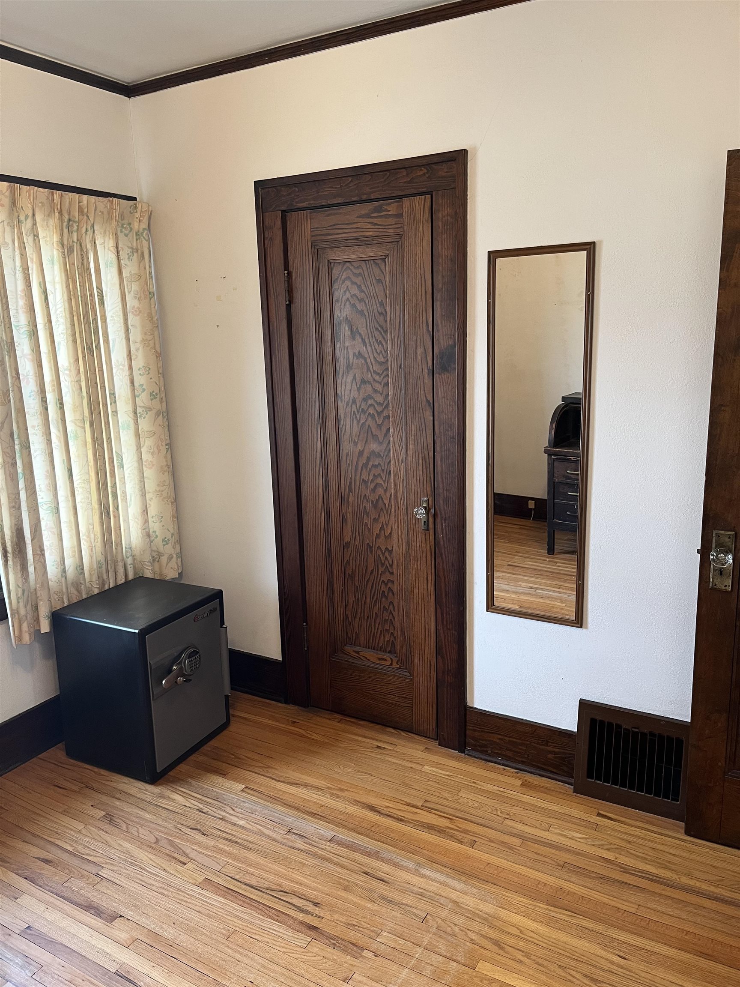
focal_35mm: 26
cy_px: 494
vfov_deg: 67.3
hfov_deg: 53.1
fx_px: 741
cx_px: 370
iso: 160
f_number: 1.6
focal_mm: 5.1
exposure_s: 1/60
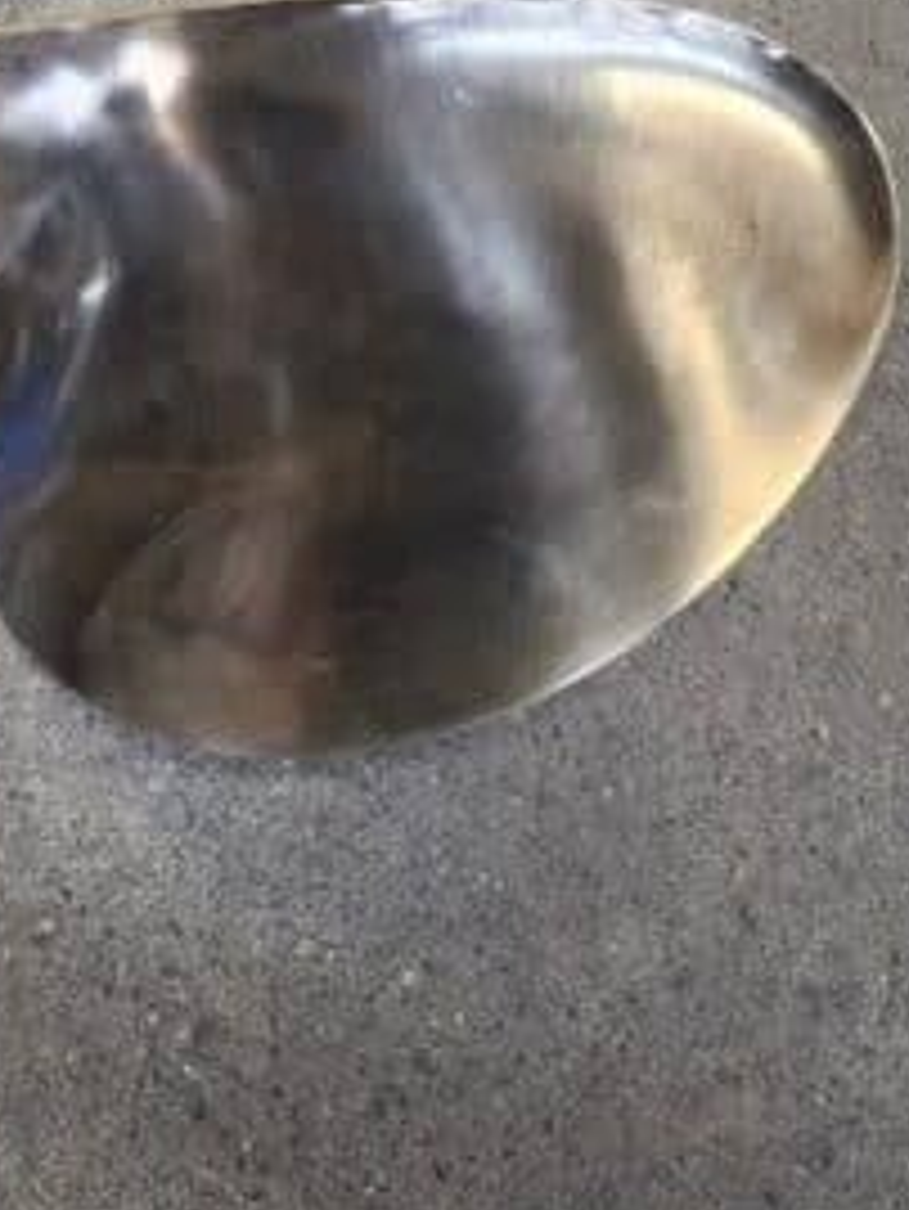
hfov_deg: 23.6
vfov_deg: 30.9
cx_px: -166
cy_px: -43
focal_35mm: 57
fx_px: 1994
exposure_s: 1/120
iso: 400
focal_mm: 6.4
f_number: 1.8
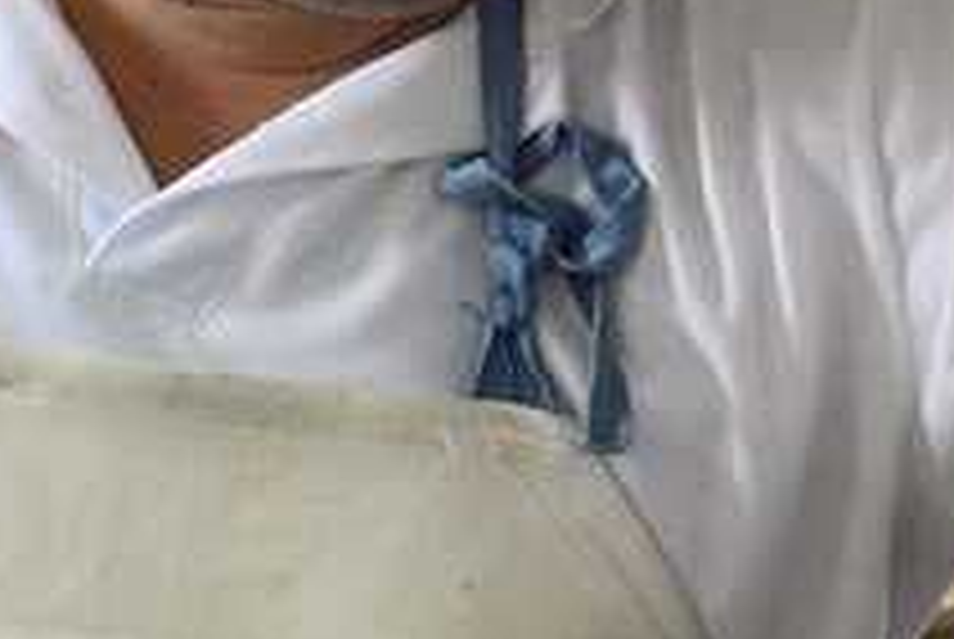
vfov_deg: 5.7
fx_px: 6395
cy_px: 684
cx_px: 2750
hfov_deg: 7.6
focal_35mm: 241
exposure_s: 1/60
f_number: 5.6
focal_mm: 32
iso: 800
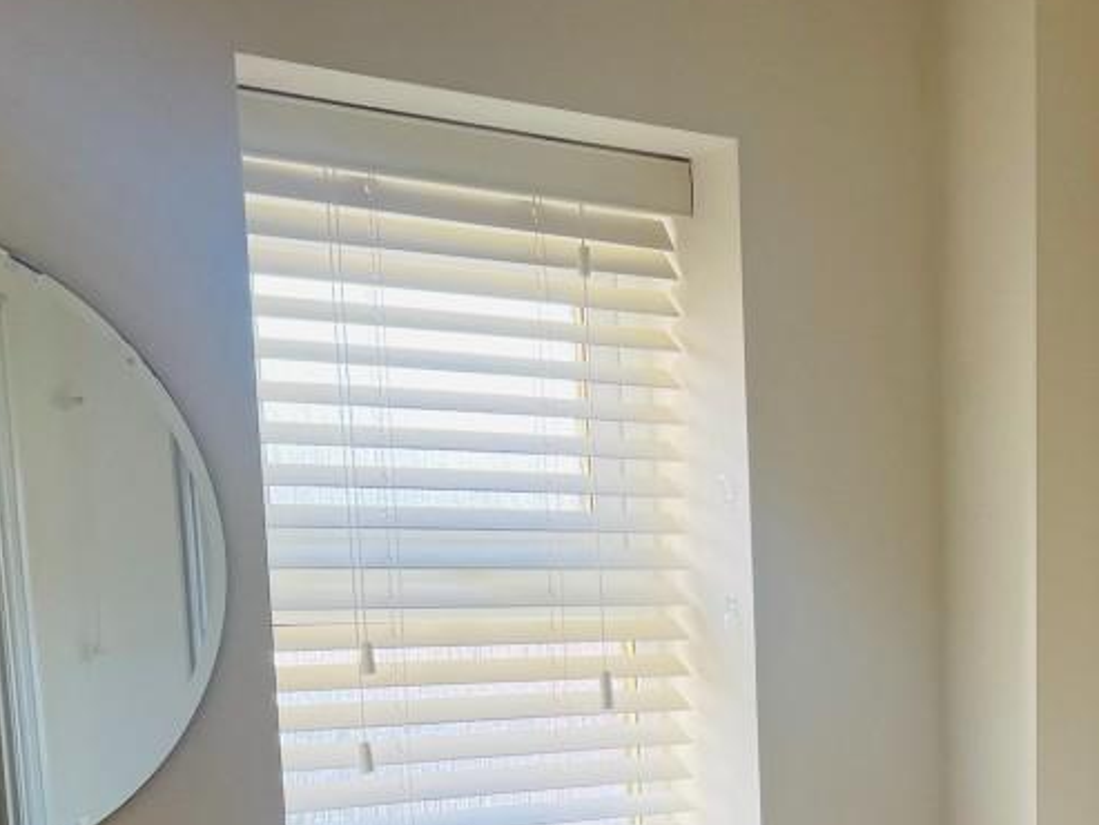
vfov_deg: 25.7
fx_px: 1715
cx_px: 885
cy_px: 825
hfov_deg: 34.4
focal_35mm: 54
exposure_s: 1/121
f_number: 1.5
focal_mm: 5.7
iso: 100
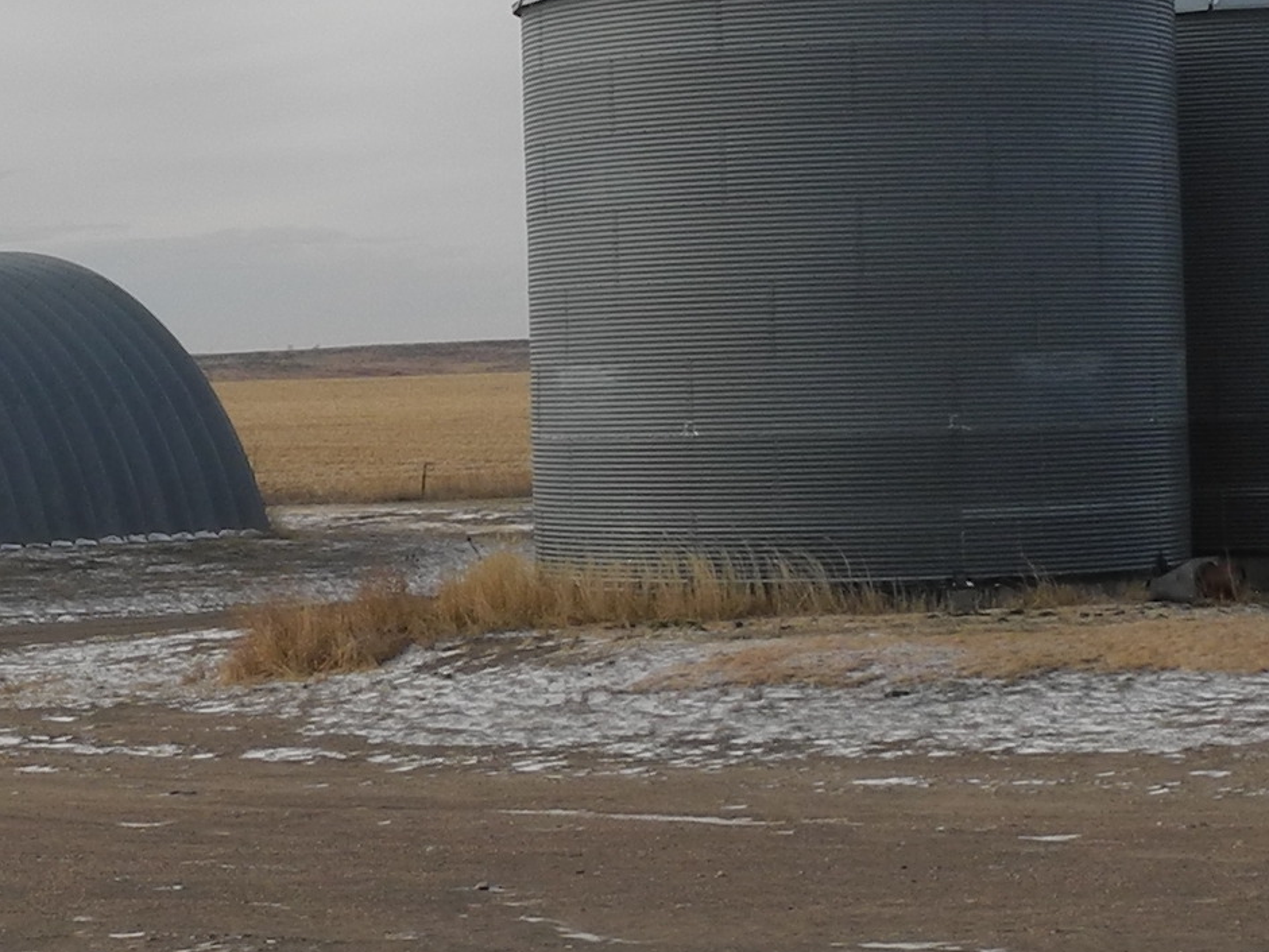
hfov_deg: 15.7
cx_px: 85
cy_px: 224
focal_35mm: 124
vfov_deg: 11.9
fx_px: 4546
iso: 100
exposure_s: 1/640
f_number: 4
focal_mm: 6.8
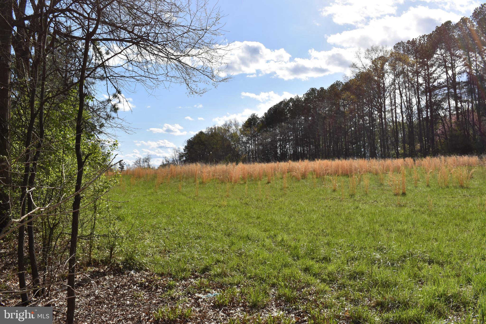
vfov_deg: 40.0
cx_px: 243
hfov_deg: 57.2
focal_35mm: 33
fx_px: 445
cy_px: 162
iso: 100
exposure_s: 1/200
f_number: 14
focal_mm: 22
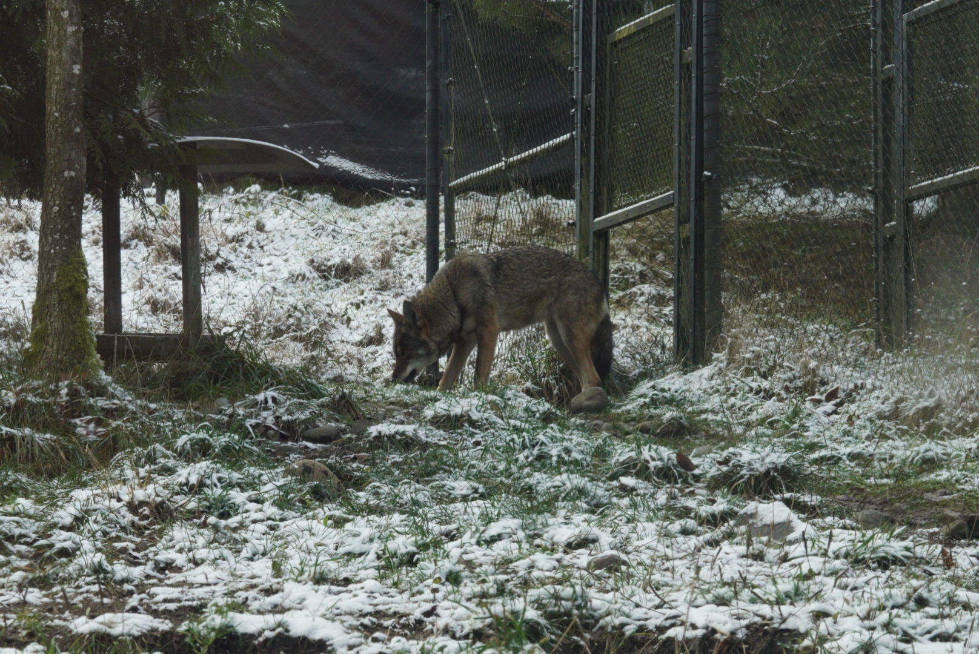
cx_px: 490
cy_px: 327
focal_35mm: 135
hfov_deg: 15.2
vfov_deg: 10.2
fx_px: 3674
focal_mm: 90
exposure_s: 1/160
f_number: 16
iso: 1250
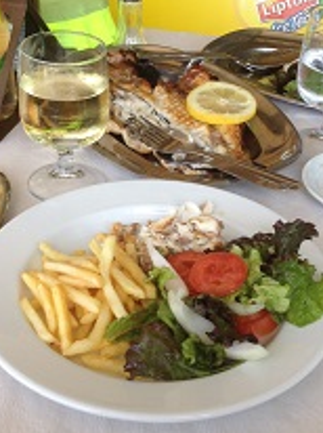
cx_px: 159
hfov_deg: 21.6
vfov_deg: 28.6
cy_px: 200
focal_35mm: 68
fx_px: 848
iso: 50
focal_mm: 4.28
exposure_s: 1/292
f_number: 2.4
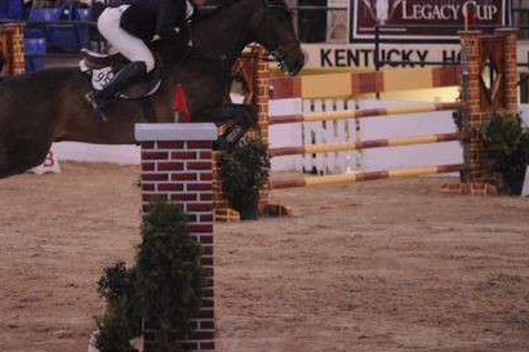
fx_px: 4583
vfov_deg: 4.4
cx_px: 170
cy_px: 88
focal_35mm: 312
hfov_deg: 6.6
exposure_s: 1/400
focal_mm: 200
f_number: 2.8
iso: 5000
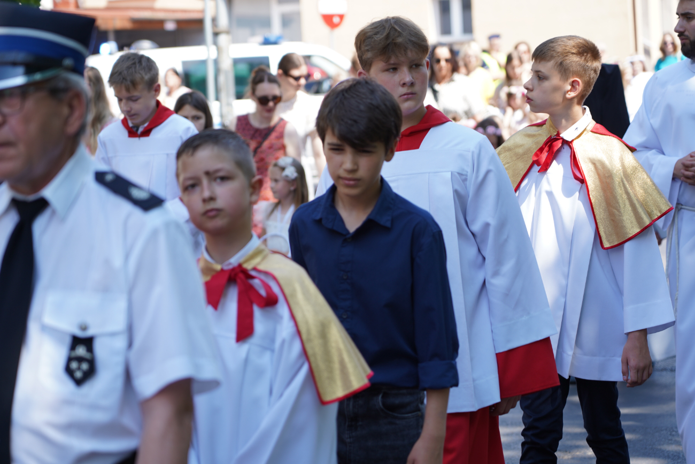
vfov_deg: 13.3
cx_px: 348
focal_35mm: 103
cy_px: 232
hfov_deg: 19.8
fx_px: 1989
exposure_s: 1/200
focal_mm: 103
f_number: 4
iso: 100
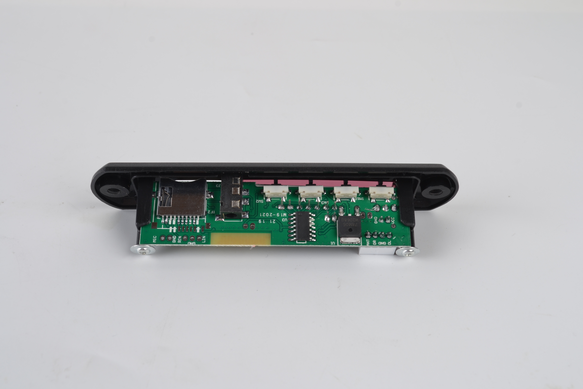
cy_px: 194
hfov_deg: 41.1
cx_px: 292
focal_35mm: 48
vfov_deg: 28.1
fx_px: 777
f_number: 11
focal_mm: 32
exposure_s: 1/100
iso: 100
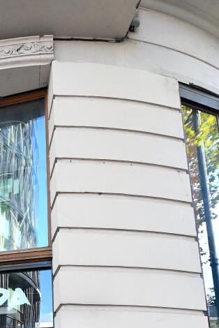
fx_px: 337
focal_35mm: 37
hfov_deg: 32.6
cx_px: -7
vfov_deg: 44.8
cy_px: 321
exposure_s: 1/200
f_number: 8
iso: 1600
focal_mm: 17
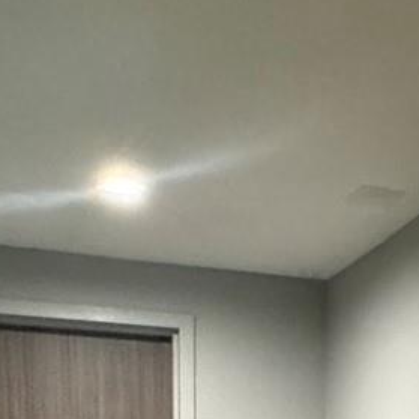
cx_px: 442
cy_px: 580
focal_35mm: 71
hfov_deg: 23.1
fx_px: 972
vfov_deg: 21.4
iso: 1000
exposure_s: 1/60
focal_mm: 2.22
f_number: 2.2
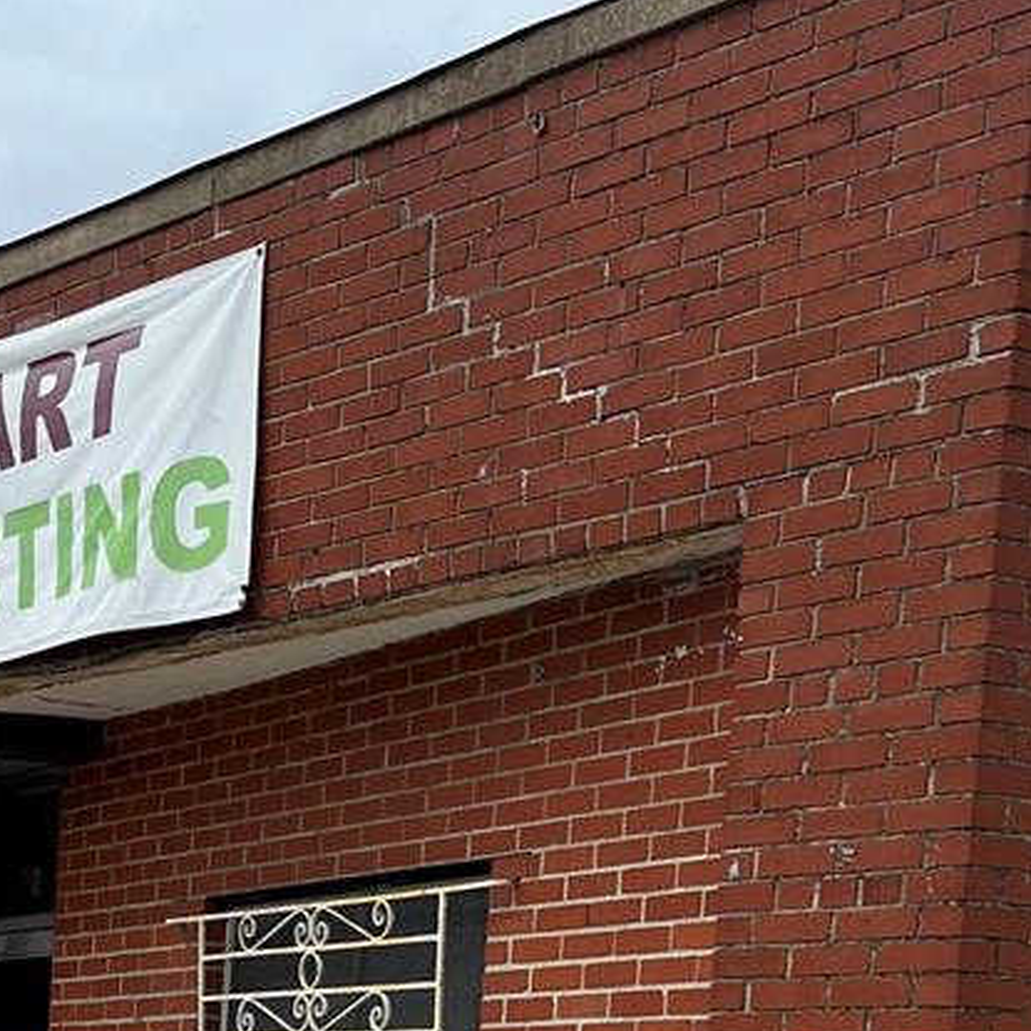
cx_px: -132
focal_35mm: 85
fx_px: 2864
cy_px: 1461
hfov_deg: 19.5
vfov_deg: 18.5
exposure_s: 1/4484
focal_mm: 5.1
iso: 50
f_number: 1.6
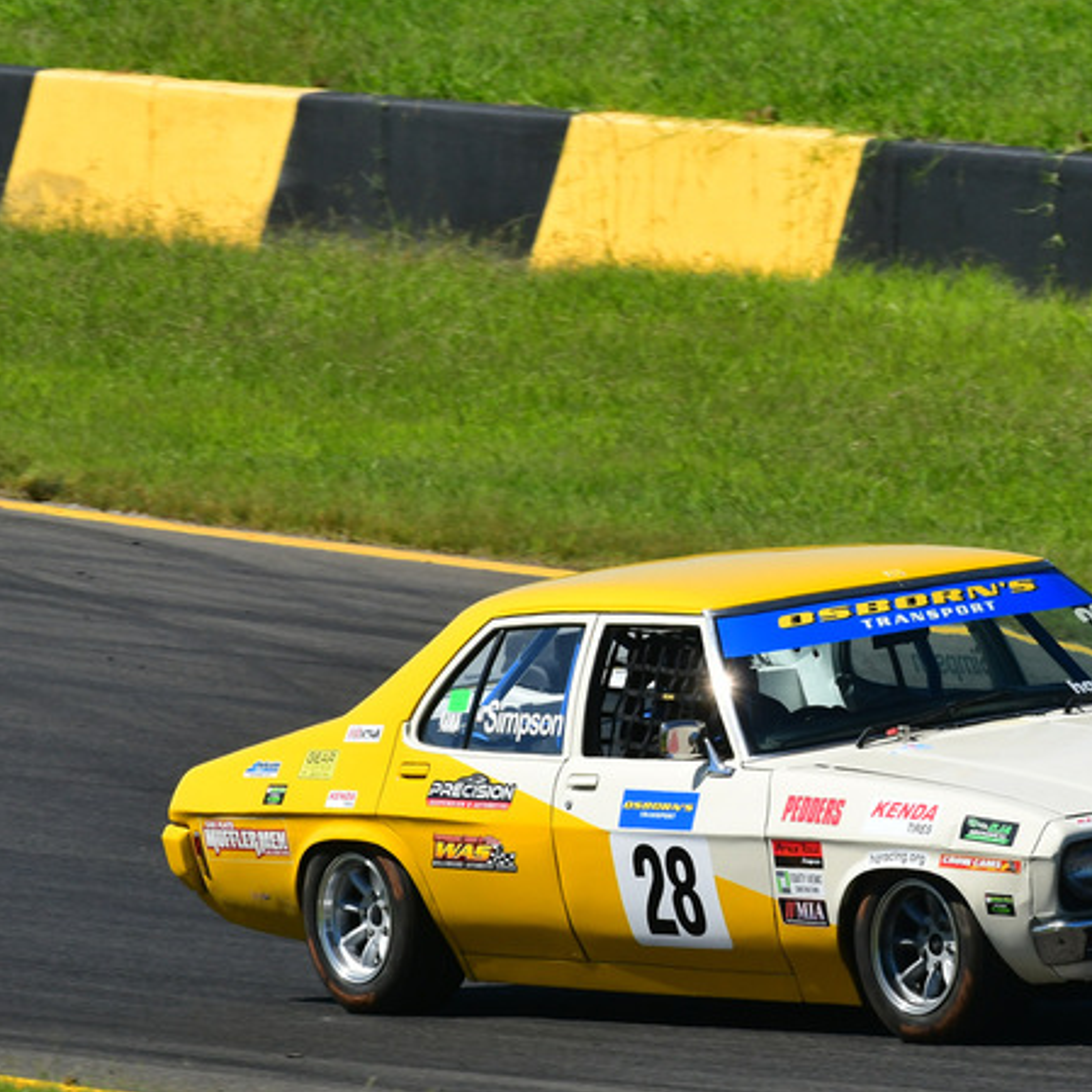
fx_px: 25126
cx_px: 771
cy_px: 479
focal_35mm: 704
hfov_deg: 2.5
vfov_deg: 2.5
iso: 500
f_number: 13
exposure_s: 1/640
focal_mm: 310
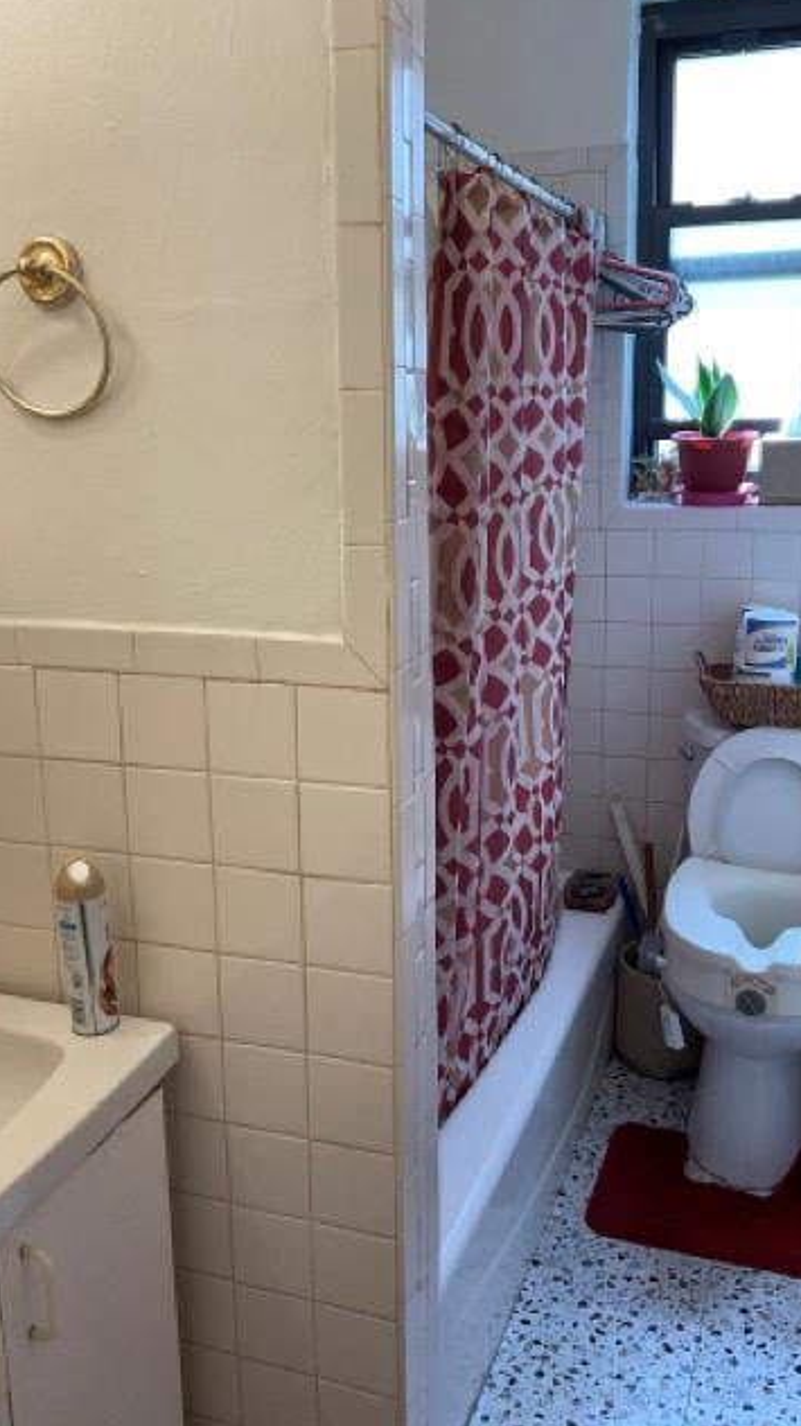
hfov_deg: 36.6
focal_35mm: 32
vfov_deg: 61.0
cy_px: 706
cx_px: 447
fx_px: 1210
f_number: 1.8
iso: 50
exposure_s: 1/120
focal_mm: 3
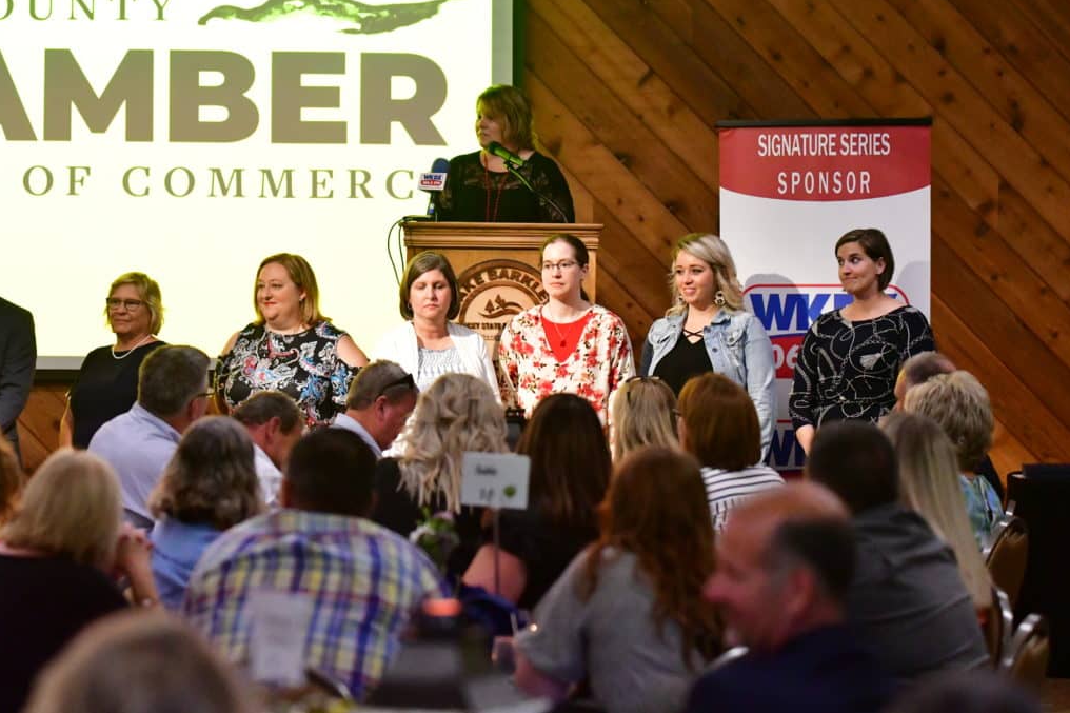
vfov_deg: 11.3
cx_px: 535
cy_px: 355
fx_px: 3596
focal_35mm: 121
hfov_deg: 16.9
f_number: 2.8
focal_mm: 80
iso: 10000
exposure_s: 1/400
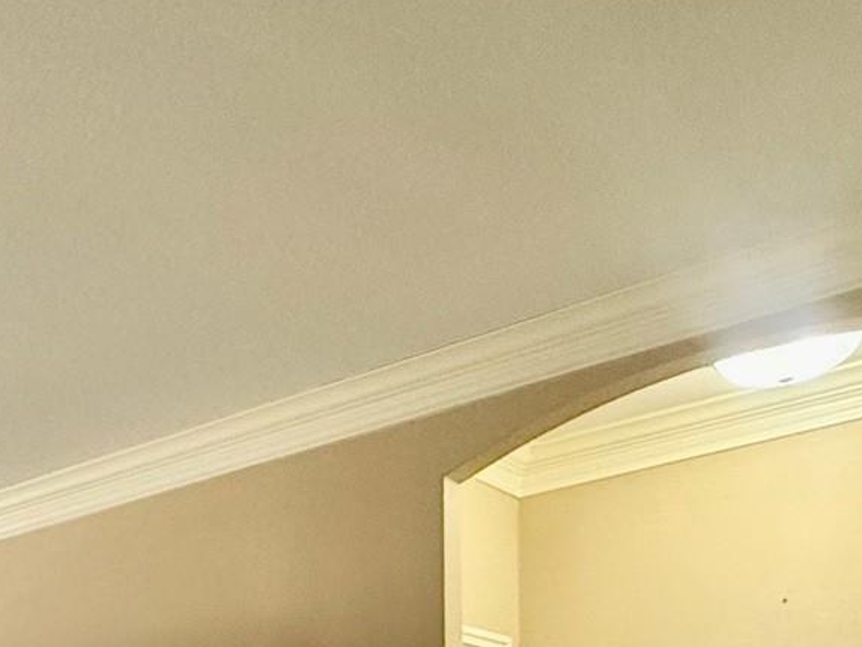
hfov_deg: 29.6
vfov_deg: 24.0
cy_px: 924
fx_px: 1245
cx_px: -295
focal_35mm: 50
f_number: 2.2
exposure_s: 1/120
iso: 400
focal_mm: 2.22
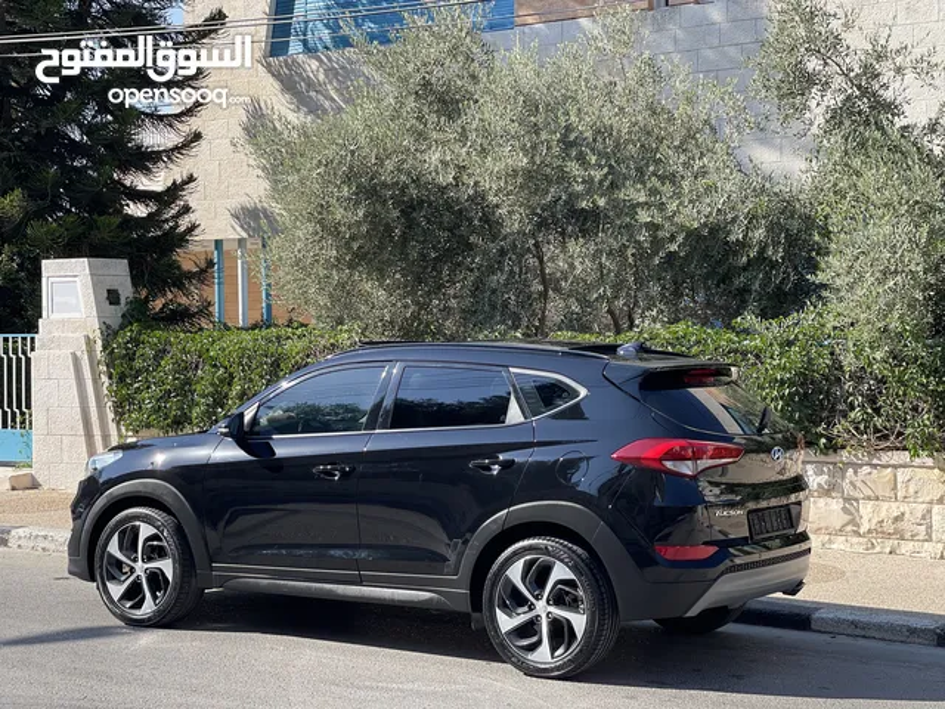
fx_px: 1747
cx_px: 472
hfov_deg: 30.3
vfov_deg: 22.9
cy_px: 354
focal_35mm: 64
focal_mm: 7.5
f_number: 2.2
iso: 32
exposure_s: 1/453
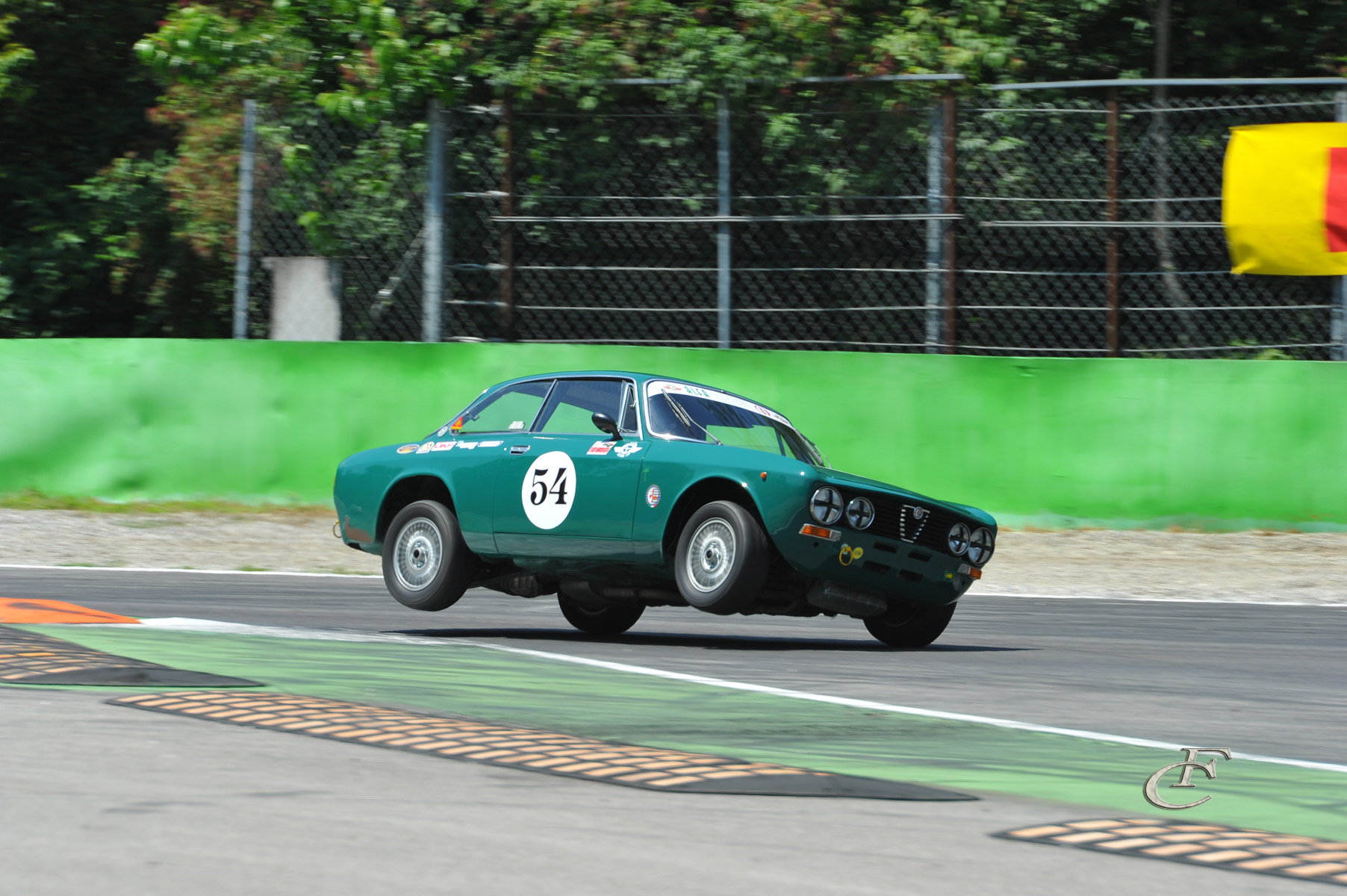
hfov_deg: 5.2
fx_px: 14955
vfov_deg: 3.4
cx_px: 674
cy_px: 448
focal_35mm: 400
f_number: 10
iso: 200
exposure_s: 1/250
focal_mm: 400
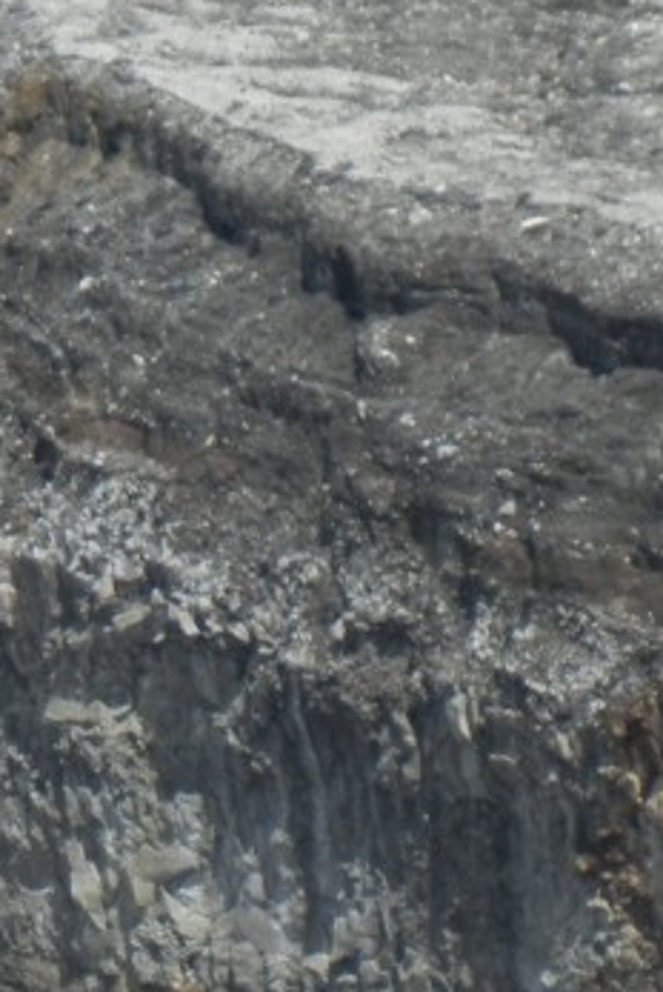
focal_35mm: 466
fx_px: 12847
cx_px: 126
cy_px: 815
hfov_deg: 3.0
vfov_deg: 4.4
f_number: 9.2
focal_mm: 27.4
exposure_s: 1/292
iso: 160
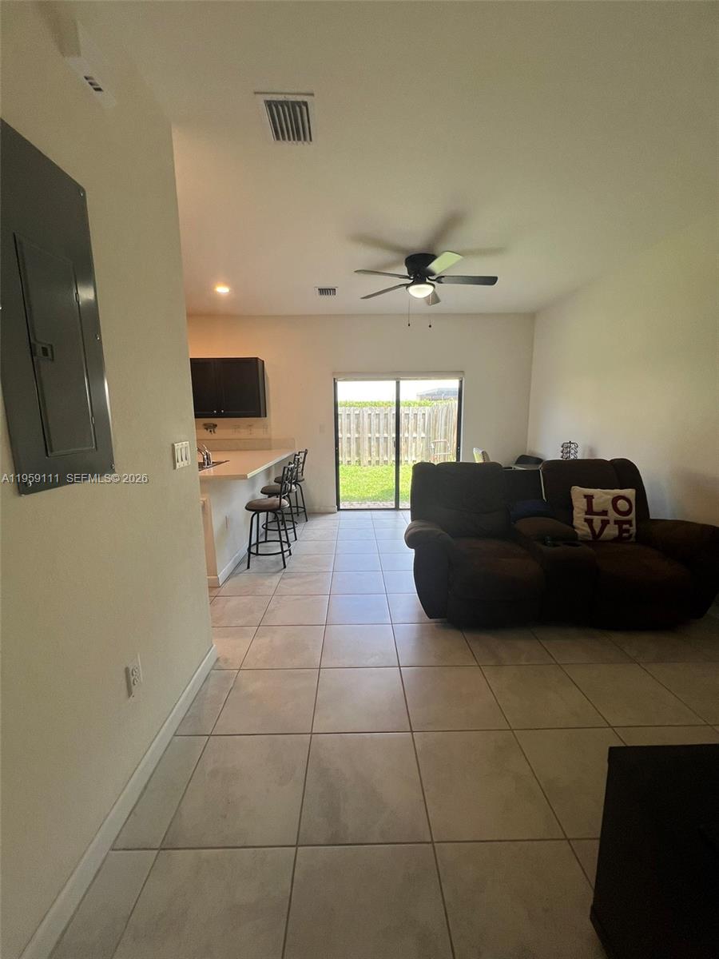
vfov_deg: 106.2
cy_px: 480
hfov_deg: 89.9
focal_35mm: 13
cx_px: 360
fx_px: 360
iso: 80
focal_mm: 1.57
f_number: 1.8
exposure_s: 1/120
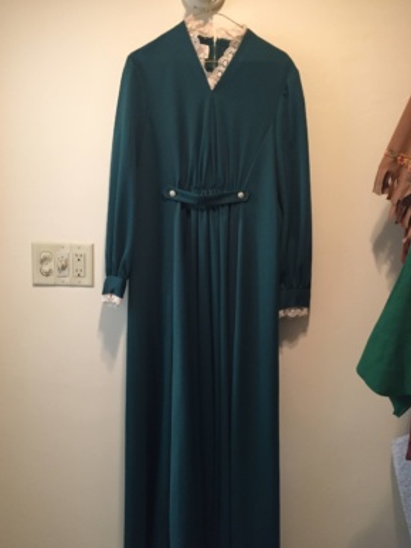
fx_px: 475
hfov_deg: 46.8
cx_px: 204
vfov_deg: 60.0
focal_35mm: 30
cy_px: 282
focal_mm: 4.15
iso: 250
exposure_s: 1/24
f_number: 2.2
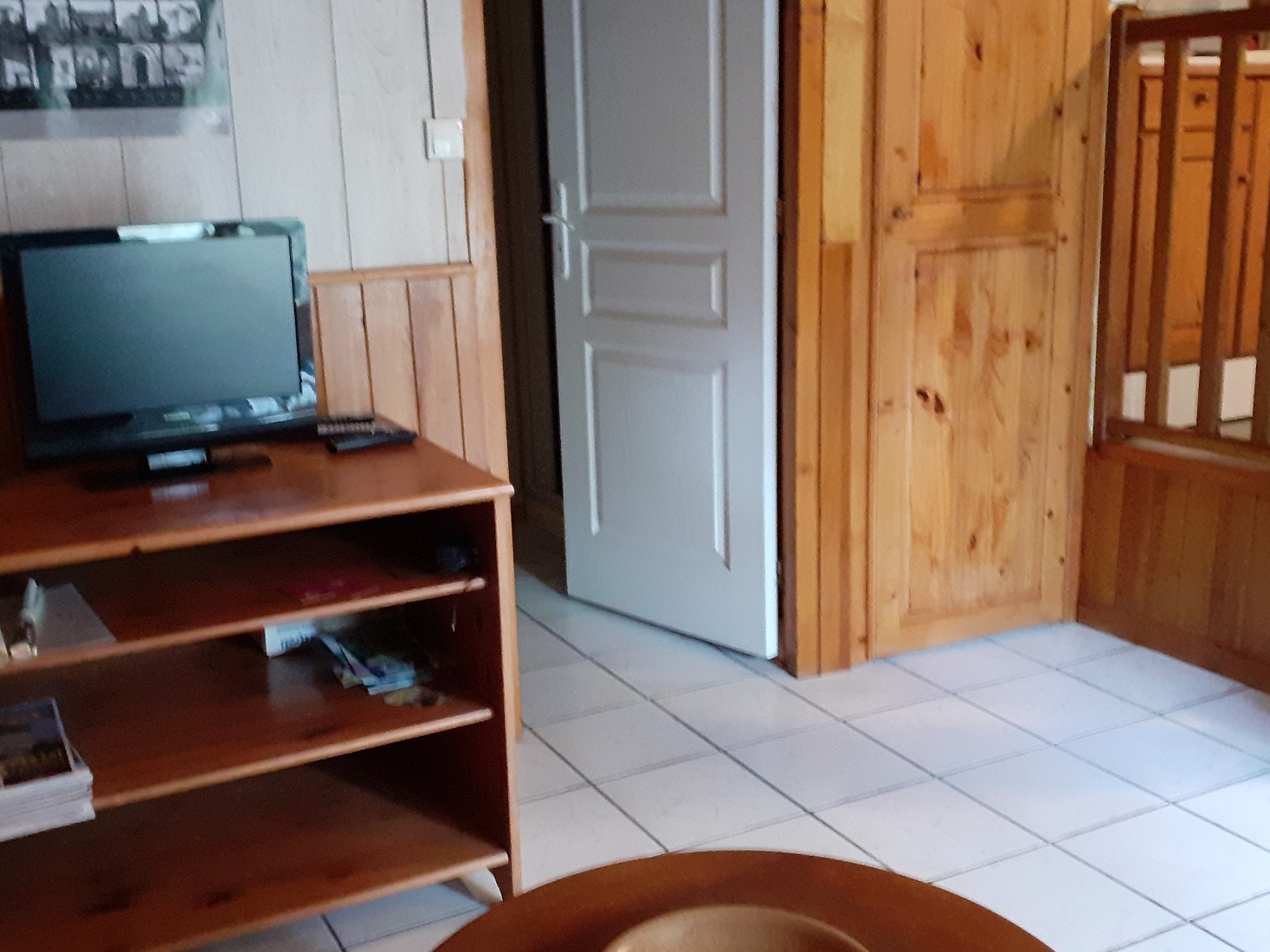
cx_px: 578
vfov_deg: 37.7
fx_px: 1394
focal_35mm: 38
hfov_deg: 48.9
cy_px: 497
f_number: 1.9
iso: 500
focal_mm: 3.6
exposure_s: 1/20
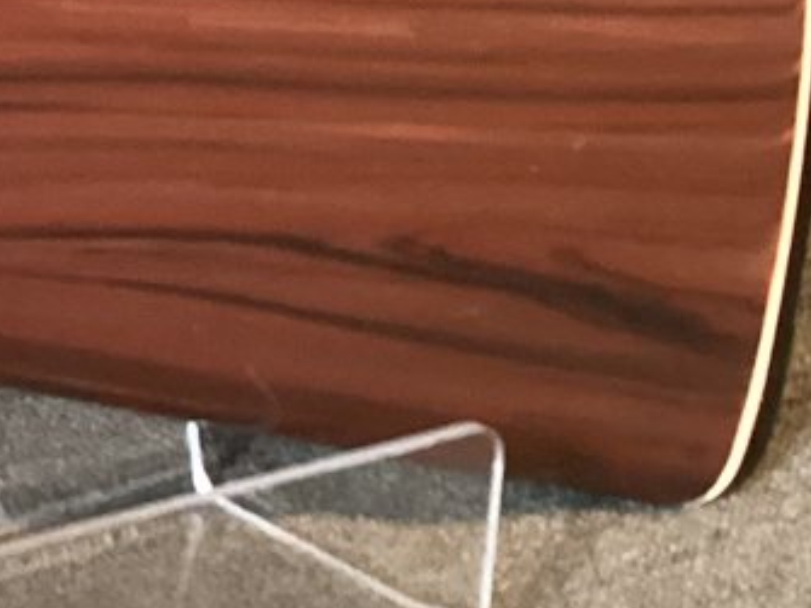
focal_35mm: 140
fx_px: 3279
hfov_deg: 12.6
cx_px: -742
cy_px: -127
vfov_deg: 10.4
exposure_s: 1/30
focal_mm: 3.3
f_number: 2.4
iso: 400
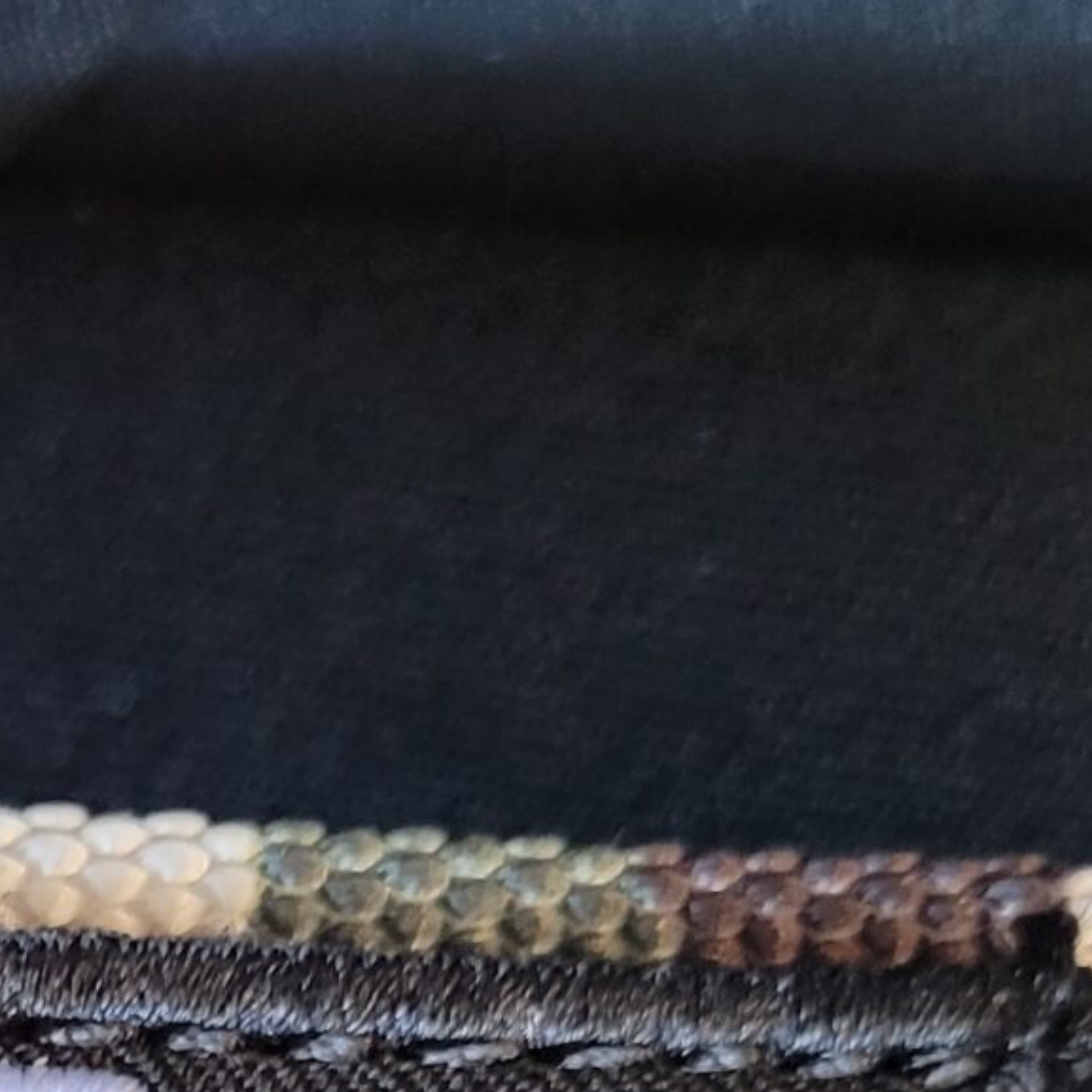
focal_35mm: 102
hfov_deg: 16.1
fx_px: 3640
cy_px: 1603
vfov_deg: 15.8
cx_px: -350
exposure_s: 1/50
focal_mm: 5.4
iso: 250
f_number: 1.8
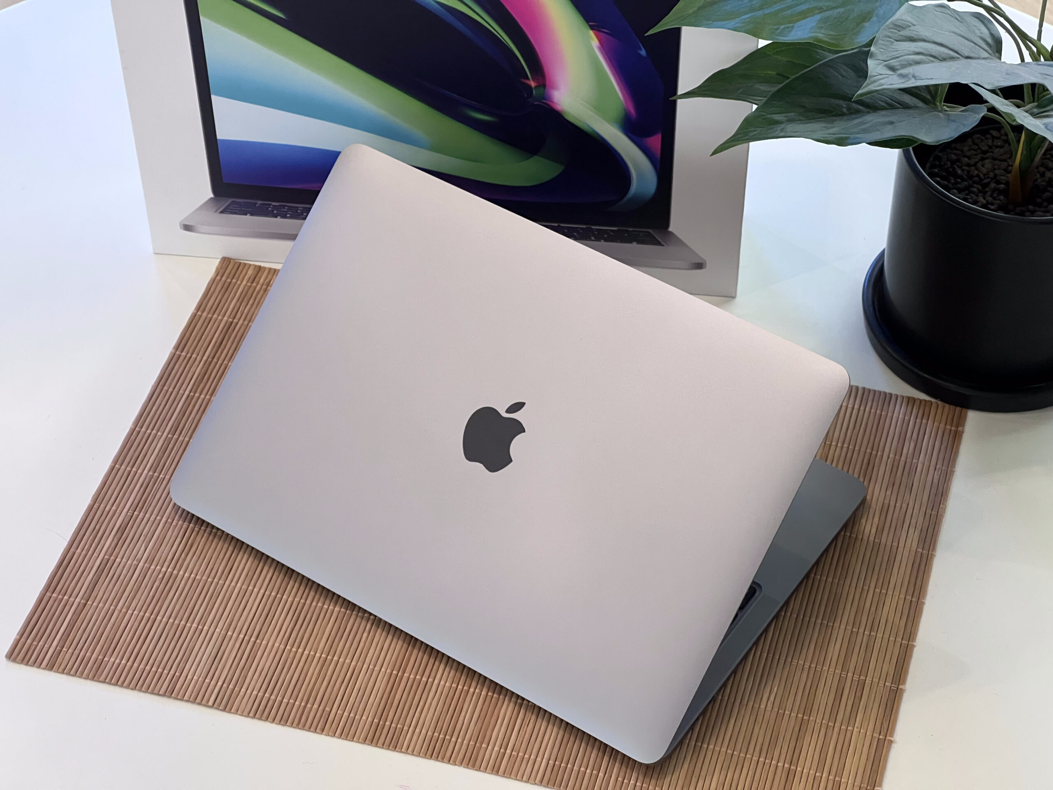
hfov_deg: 25.3
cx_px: 526
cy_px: 395
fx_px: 2342
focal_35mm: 77
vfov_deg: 19.1
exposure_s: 1/60
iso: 320
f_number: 2.8
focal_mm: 9
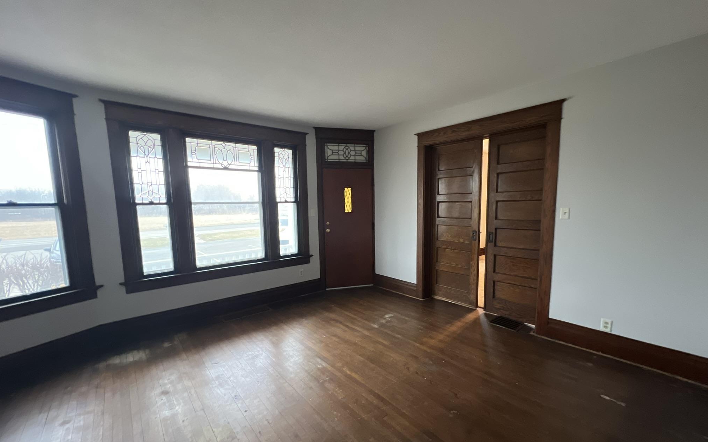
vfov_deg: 78.5
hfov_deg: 105.3
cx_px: 359
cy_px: 236
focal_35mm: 14
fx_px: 270
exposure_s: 1/60
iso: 800
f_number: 1.8
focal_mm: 1.57
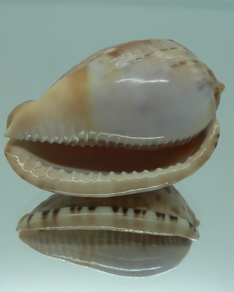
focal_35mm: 46
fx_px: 398
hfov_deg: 32.7
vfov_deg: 40.3
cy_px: 145
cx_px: 113
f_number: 2.8
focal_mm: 4.6
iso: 80
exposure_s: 1/60
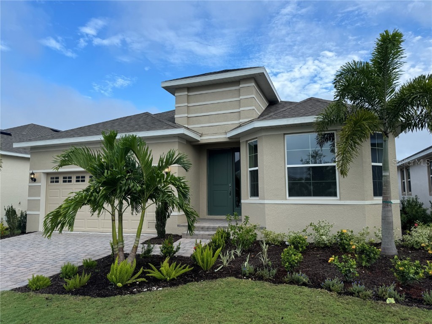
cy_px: 162
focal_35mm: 24
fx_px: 300
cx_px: 216
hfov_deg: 71.6
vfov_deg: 56.8
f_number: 1.78
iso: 80
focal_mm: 6.76
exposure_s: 1/1637
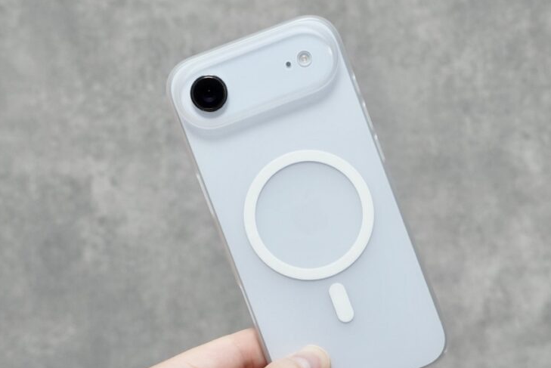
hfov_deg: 27.4
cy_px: 229
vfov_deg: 18.5
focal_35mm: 74
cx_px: 319
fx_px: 1129
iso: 1600
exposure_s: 1/60
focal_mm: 35
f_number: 6.3
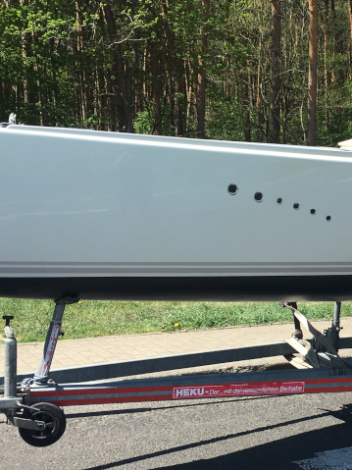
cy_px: 229
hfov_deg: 20.9
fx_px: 895
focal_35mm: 66
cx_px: 409
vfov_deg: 29.4
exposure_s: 1/693
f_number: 2.2
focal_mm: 4.15
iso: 25
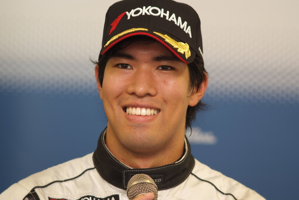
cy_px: 100
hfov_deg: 7.6
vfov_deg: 5.1
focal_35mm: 270
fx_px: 2242
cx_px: 150
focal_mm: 180
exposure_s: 1/125
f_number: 2.8
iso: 400
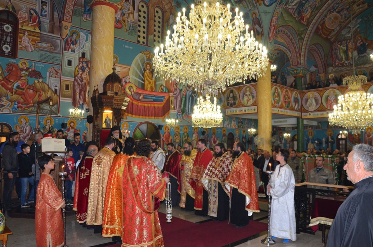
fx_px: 279
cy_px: 124
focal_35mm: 27
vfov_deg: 47.7
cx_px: 186
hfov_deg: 67.5
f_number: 6.3
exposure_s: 1/60
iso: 2000
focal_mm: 18
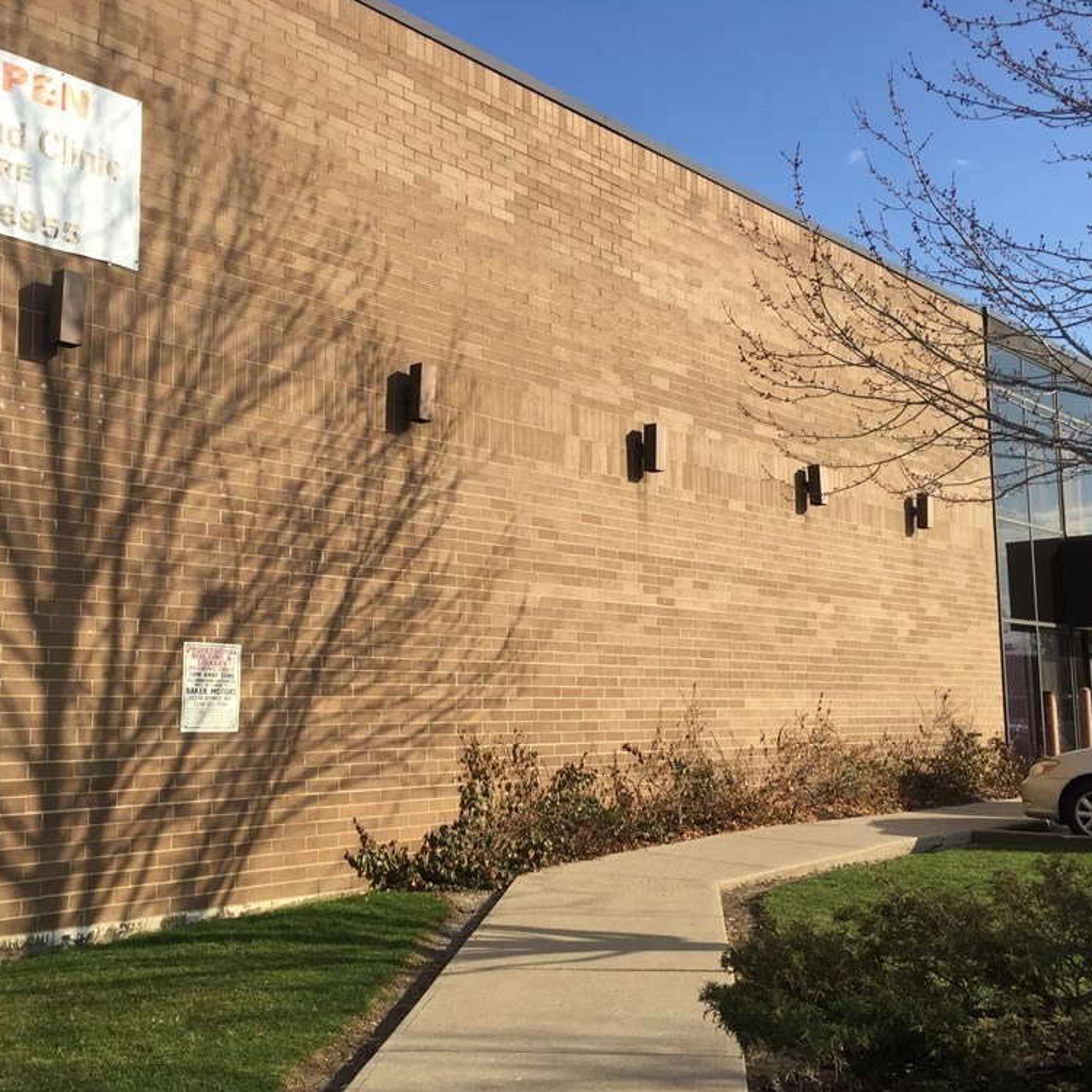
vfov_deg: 47.2
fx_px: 1249
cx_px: 504
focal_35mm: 35
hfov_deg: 47.2
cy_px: 546
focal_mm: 4.15
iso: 32
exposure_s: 1/1582
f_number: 2.2
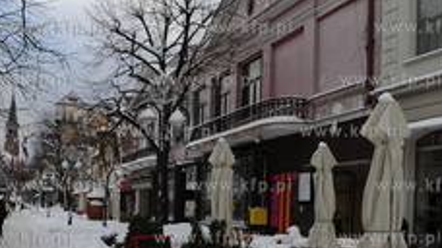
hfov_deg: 45.2
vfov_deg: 26.4
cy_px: 211
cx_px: 124
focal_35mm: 44
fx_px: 515
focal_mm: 24
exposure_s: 1/250
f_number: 8
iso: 400
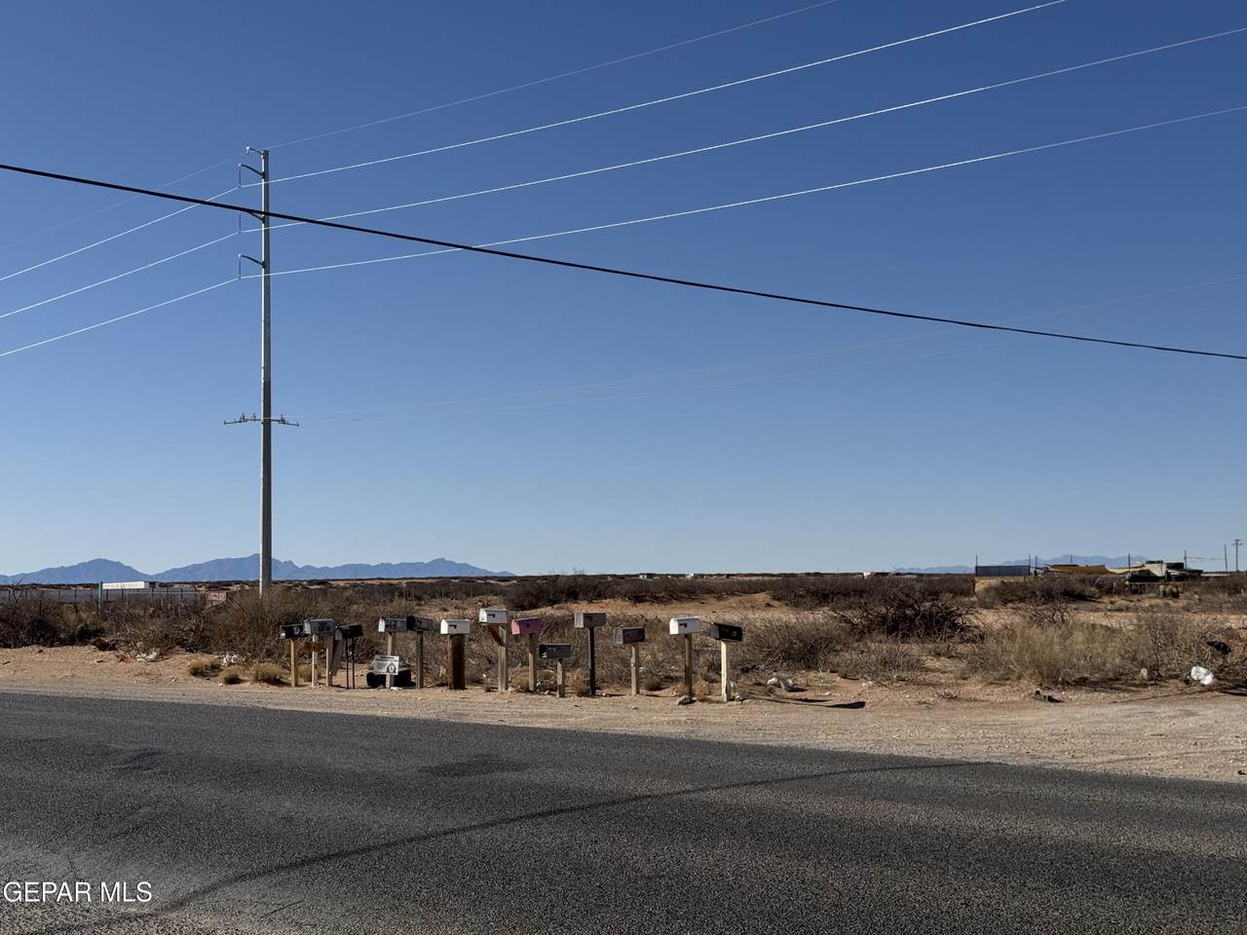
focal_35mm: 48
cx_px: 624
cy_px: 468
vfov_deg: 30.3
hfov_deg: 39.7
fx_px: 1729
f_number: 1.78
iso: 64
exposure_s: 1/7937
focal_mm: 6.76
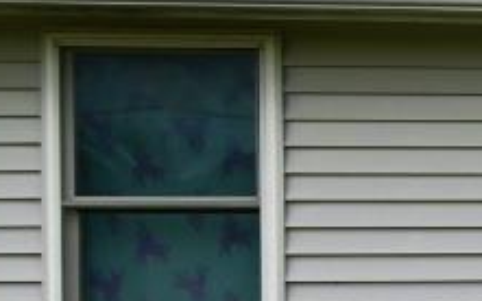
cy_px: 371
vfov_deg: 11.4
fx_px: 1471
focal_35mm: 112
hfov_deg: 12.0
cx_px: 1354
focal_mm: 10
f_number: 5.6
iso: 100
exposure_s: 1/250
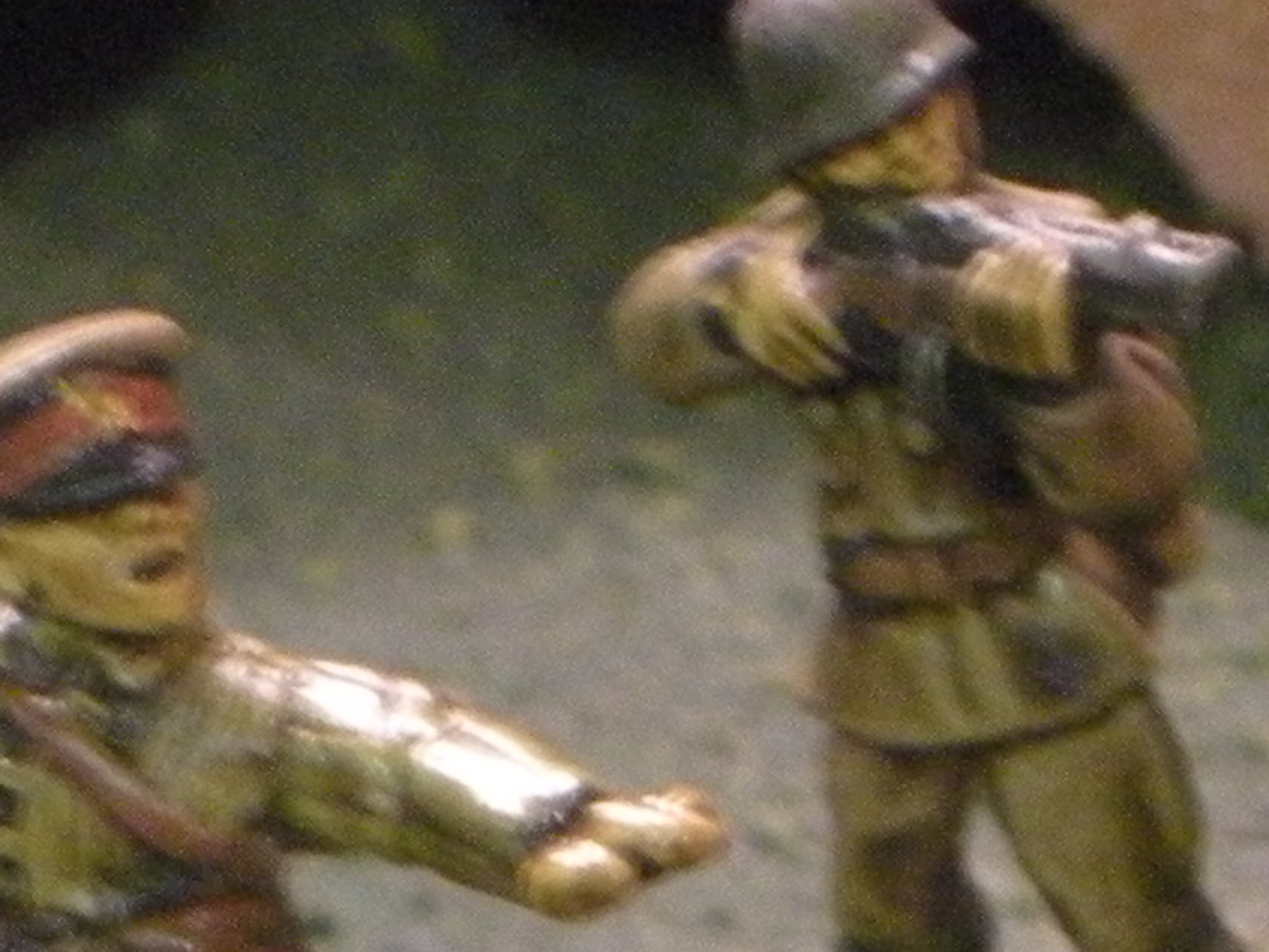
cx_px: 890
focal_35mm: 405
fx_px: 14851
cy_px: 1526
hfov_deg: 4.9
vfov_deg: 3.7
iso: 430
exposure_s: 1/8
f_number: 5.7
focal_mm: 17.3
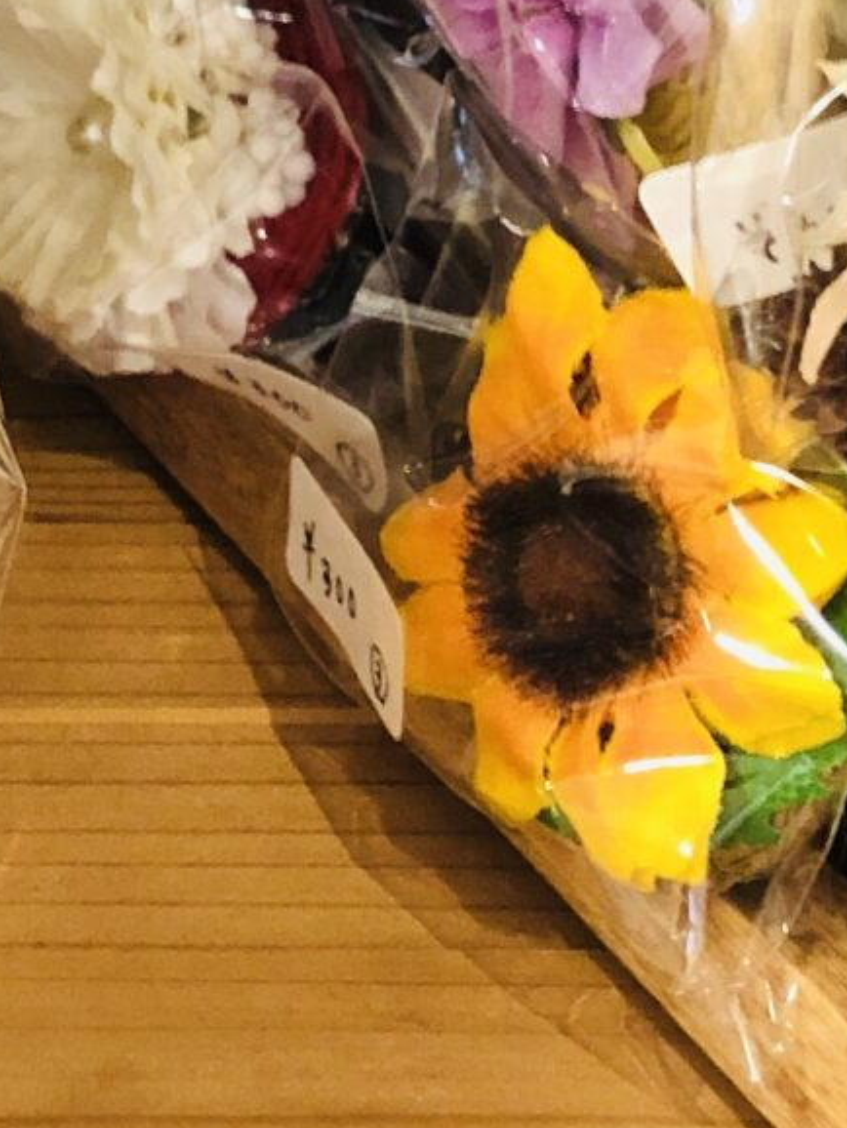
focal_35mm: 124
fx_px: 4042
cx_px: -384
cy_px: -162
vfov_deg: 15.4
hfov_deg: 11.5
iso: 100
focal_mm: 3.99
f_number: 1.8
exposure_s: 1/14
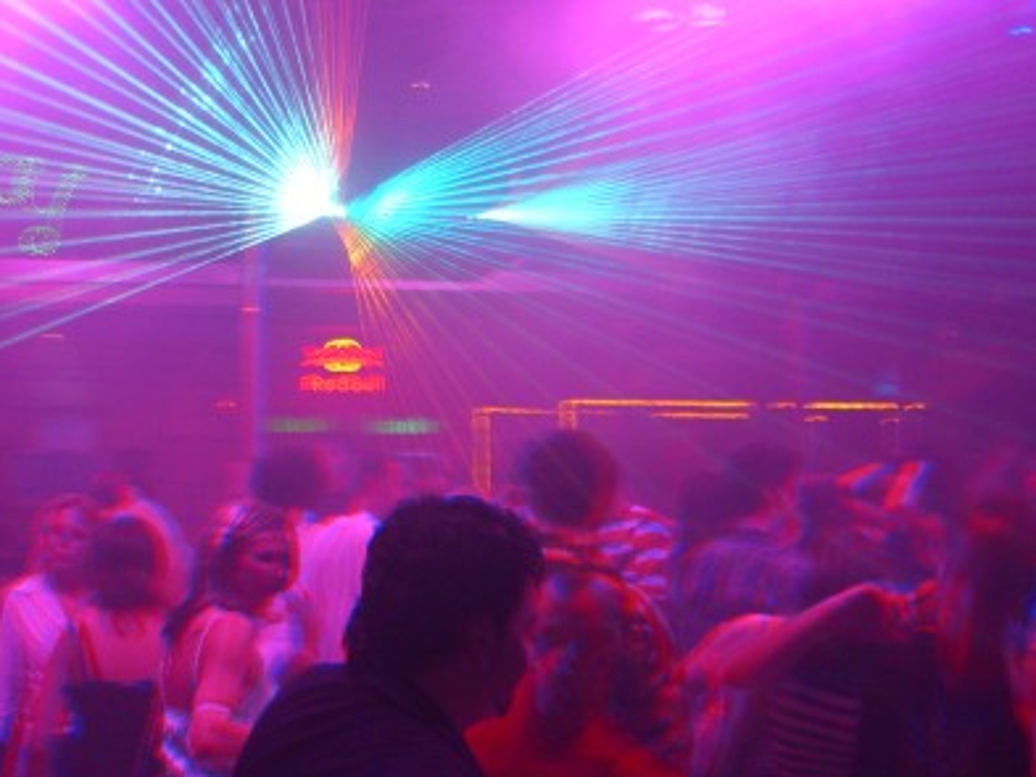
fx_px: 1736
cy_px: 255
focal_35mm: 58
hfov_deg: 32.8
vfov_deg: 25.1
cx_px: 303
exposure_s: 1/8
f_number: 2.8
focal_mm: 7.9
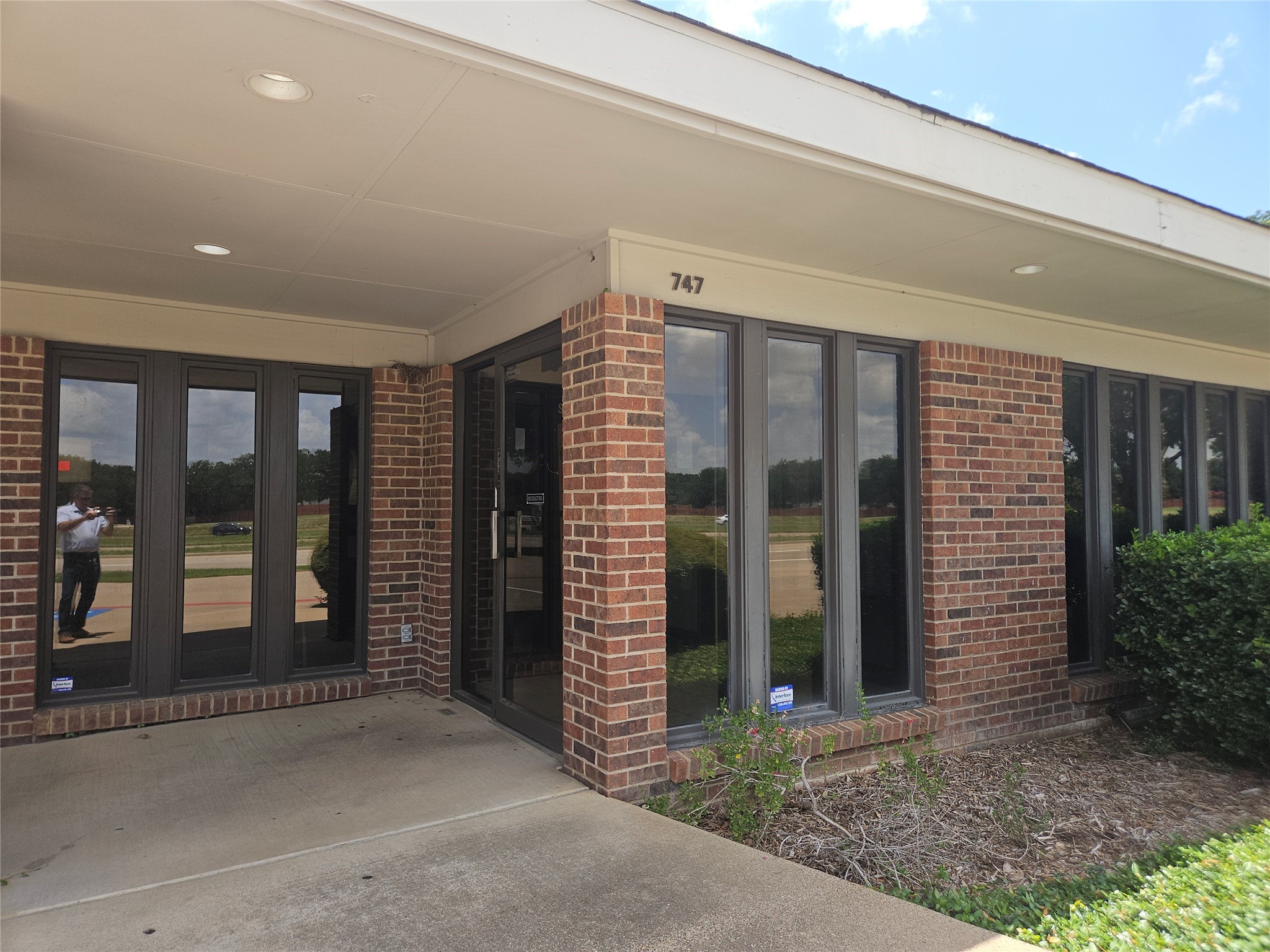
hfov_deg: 73.9
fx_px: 844
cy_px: 476
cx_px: 635
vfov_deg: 58.9
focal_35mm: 23
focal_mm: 5.4
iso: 25
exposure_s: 1/577
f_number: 1.8
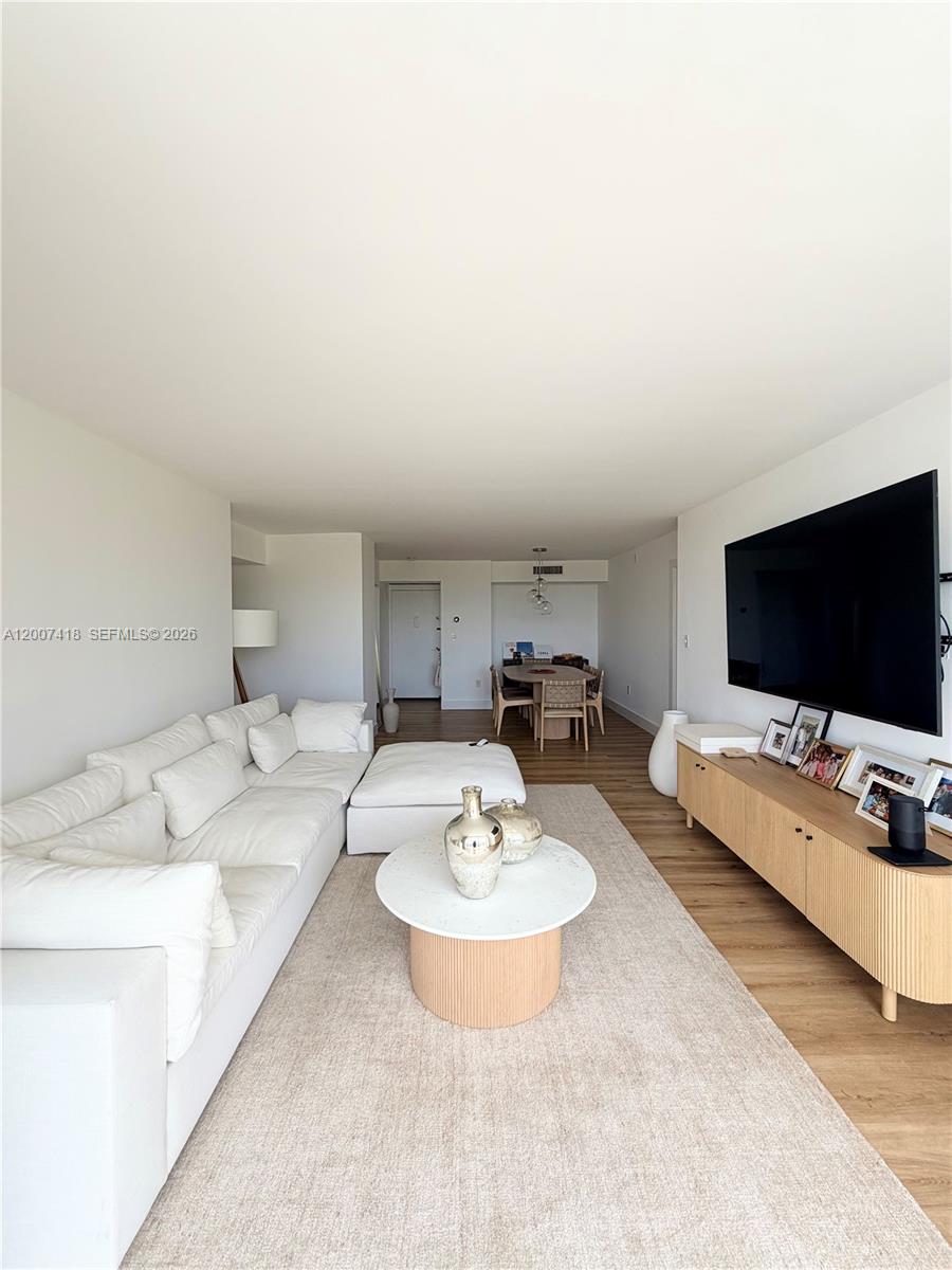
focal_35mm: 14
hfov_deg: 85.7
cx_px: 476
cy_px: 635
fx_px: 513
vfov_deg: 102.1
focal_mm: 2.22
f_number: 2.2
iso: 50
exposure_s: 1/388
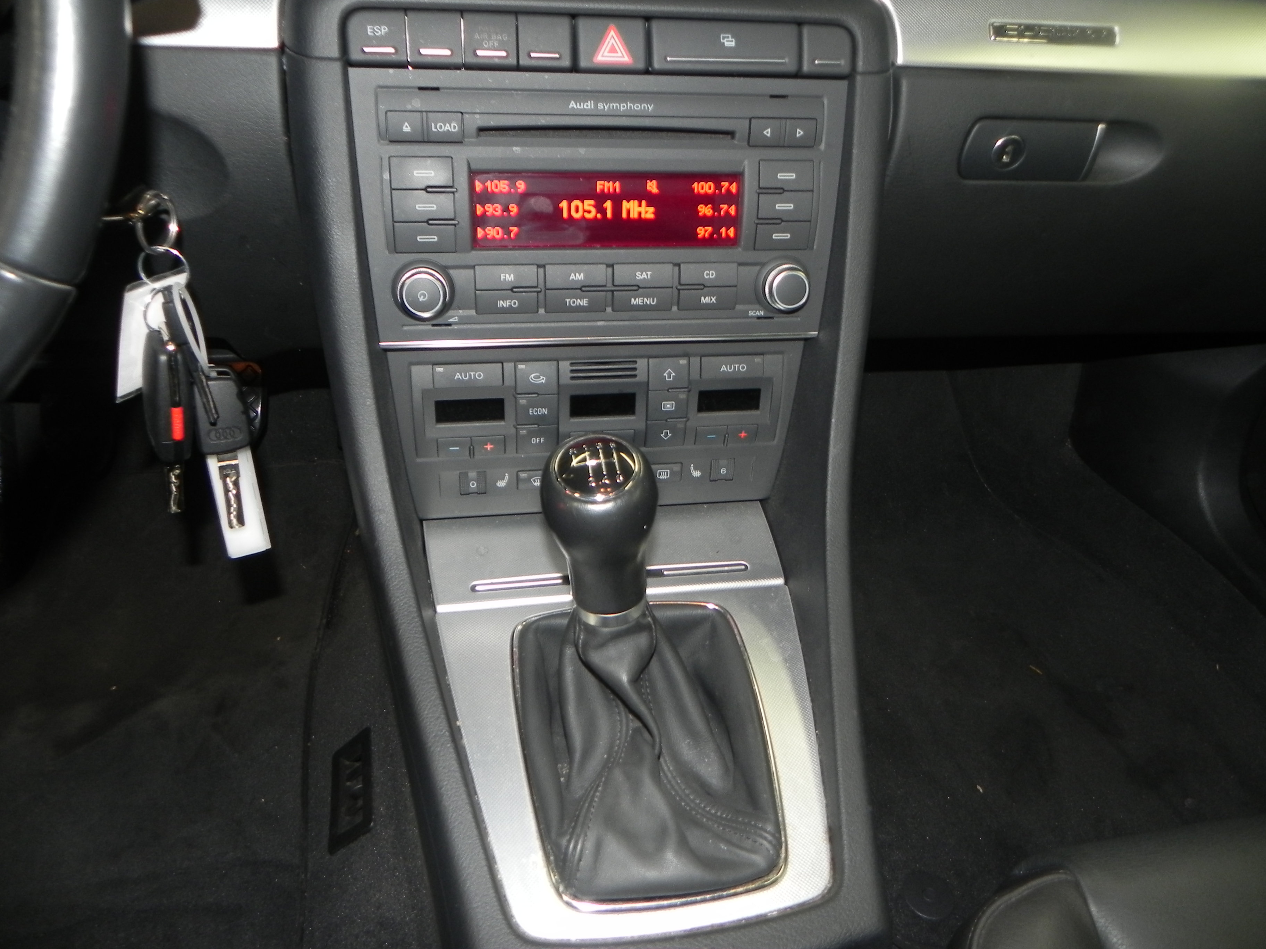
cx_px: 633
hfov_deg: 67.3
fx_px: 951
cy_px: 474
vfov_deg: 53.1
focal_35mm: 26
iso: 200
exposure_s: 1/30
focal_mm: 4.6
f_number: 2.8
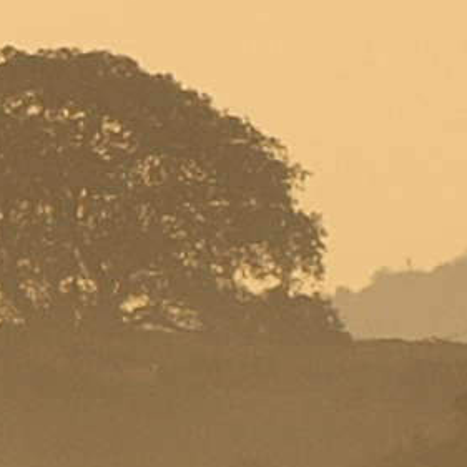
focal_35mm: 2183
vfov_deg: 0.8
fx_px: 33320
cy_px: 638
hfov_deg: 0.8
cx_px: 256
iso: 100
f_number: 8
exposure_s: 1/400
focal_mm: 160
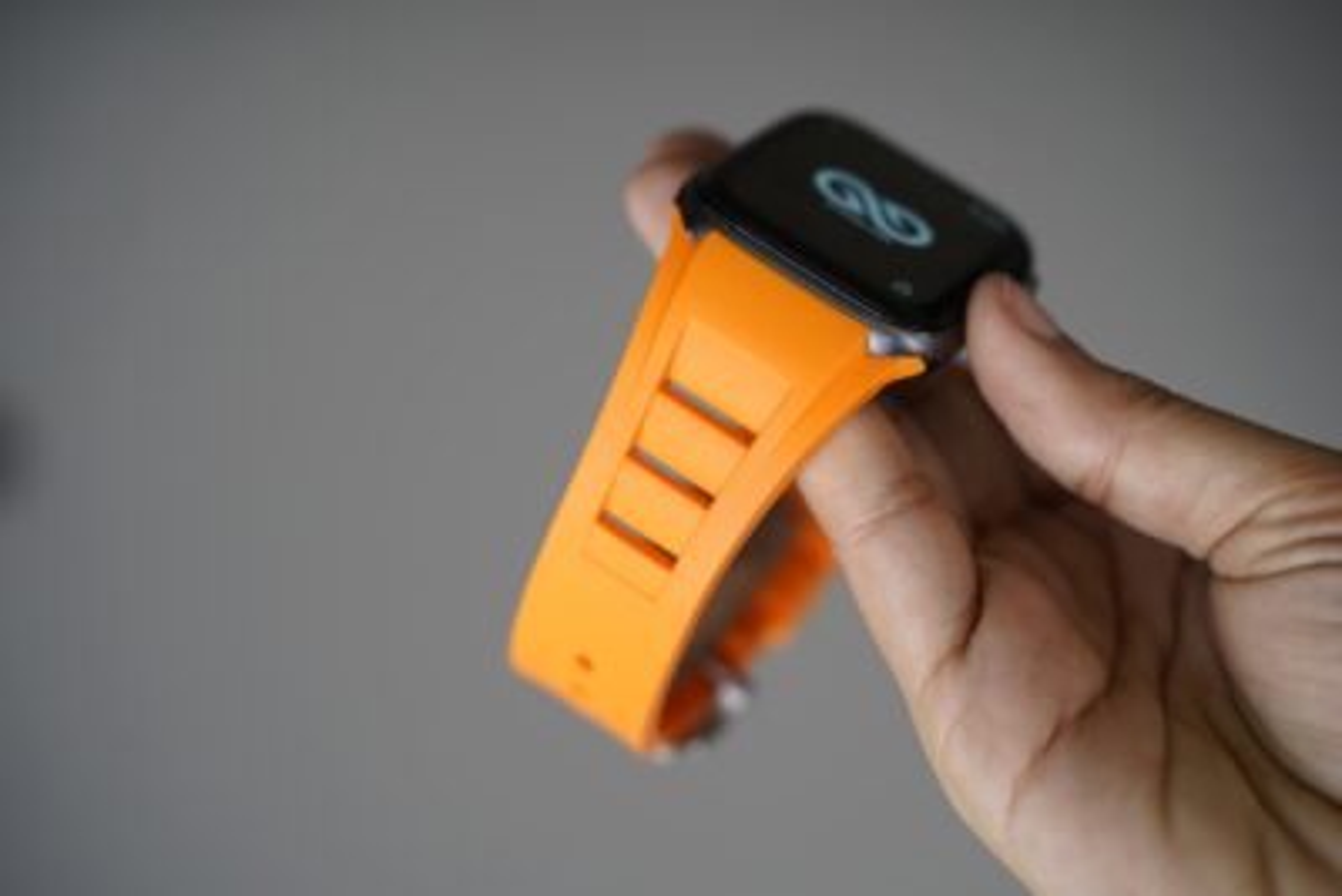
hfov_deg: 27.0
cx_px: 671
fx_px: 2797
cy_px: 448
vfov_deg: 18.2
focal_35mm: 75
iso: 125
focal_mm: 75
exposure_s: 1/80
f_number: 4
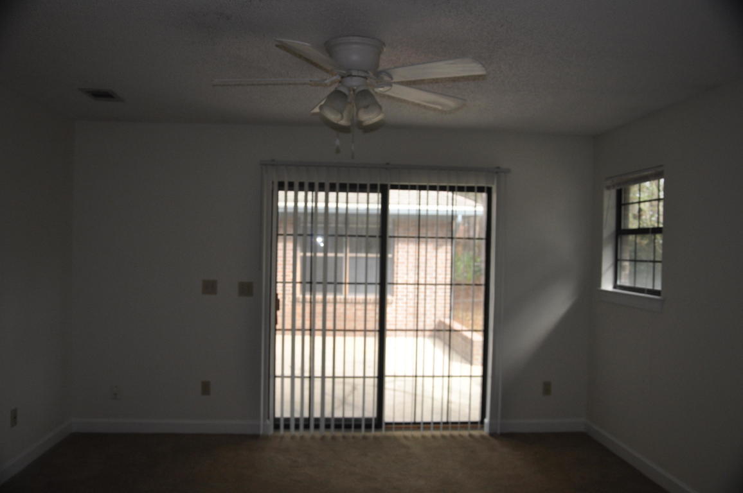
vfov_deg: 41.6
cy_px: 246
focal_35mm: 32
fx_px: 649
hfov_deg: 59.5
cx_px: 372
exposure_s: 1/125
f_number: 3.8
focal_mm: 21
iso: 500
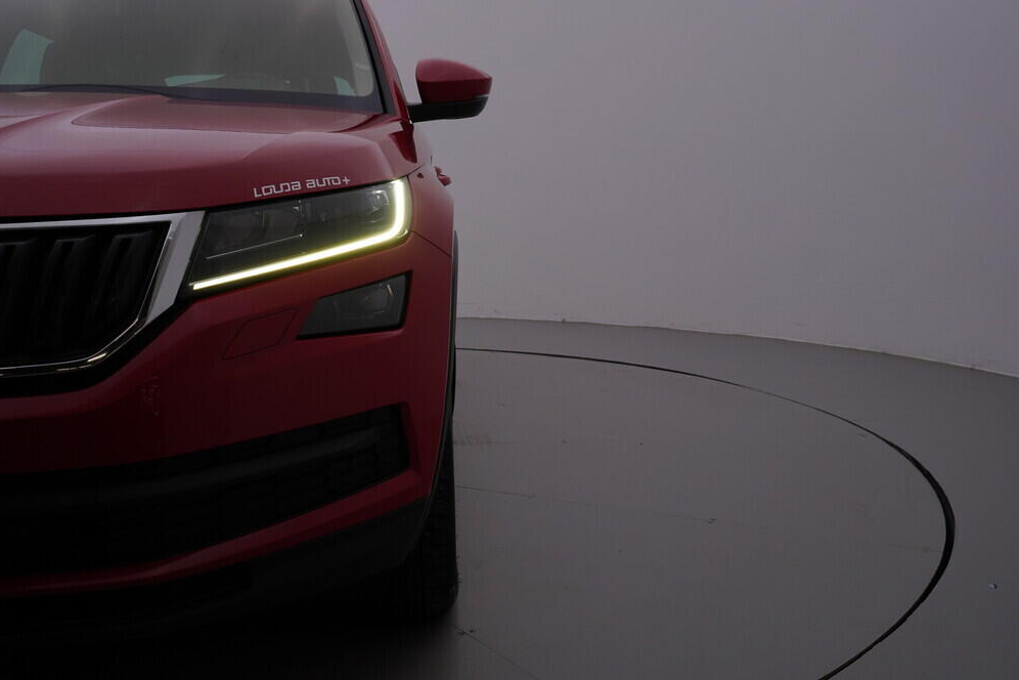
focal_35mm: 37
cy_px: 343
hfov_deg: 51.9
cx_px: 496
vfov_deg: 35.9
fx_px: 1047
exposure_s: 1/160
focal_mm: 24
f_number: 6.3
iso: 125
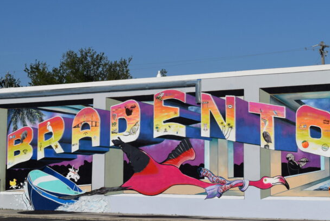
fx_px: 816
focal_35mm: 89
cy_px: 63
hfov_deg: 22.8
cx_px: 223
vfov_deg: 15.3
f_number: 13
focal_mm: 36
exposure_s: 1/640
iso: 200
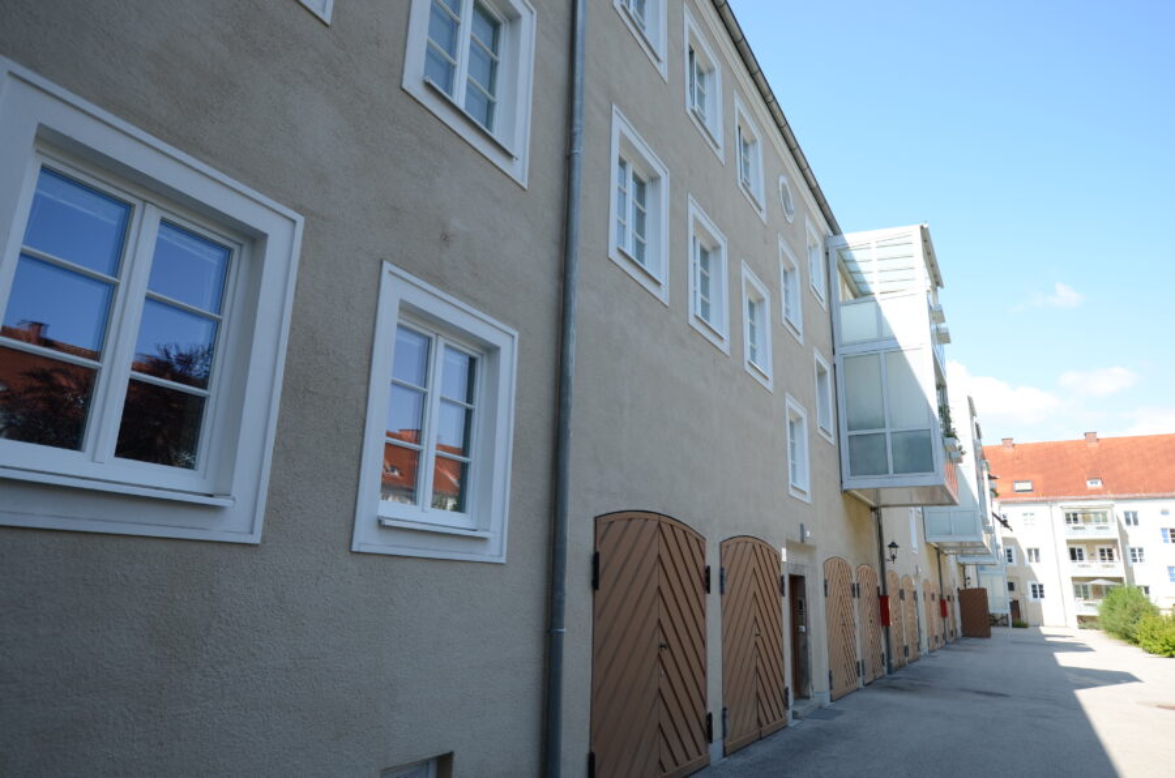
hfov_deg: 77.4
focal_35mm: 22
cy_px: 389
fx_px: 733
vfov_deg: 55.9
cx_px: 588
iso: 100
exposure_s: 1/160
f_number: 6.3
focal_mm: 15
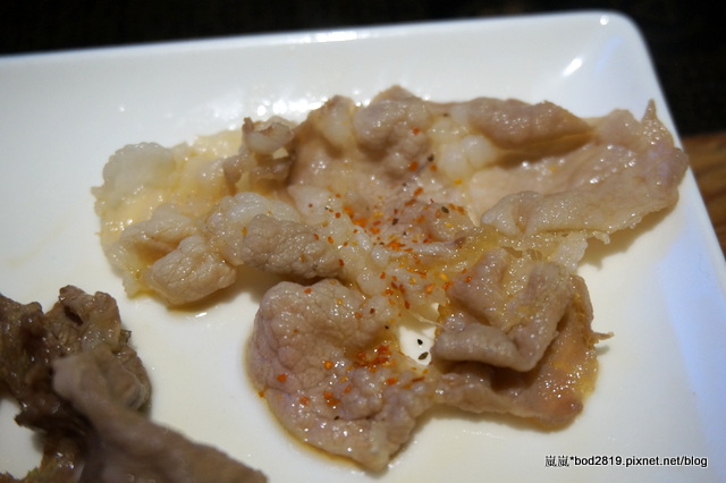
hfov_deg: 43.6
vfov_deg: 29.8
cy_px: 242
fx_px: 907
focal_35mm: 45
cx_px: 363
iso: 1000
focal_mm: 30
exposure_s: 1/60
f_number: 5
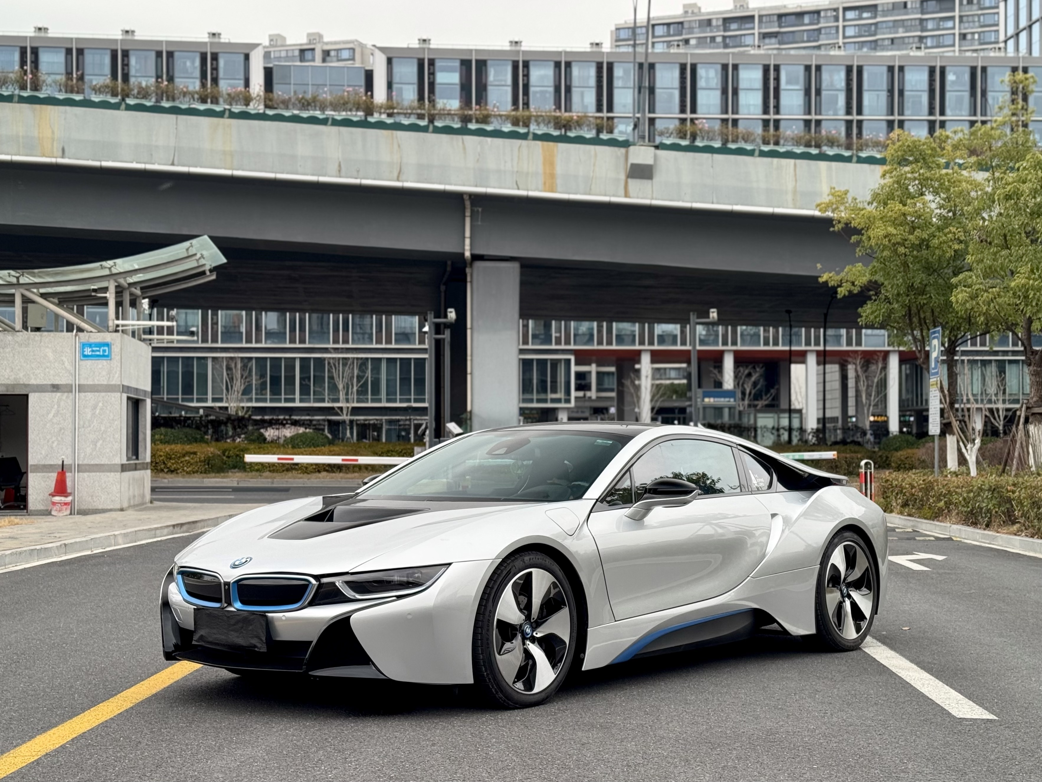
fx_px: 1445
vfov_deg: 30.3
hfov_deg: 39.7
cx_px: 521
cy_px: 391
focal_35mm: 48
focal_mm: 6.76
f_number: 1.78
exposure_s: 1/439
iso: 64
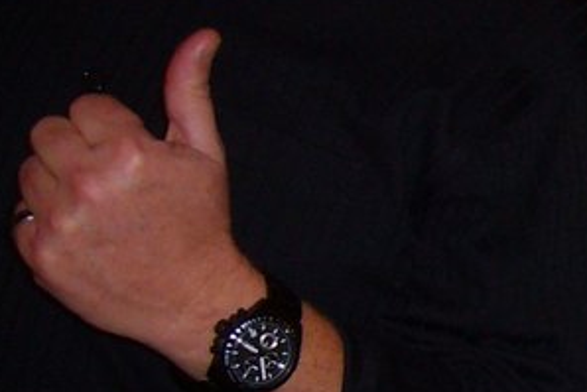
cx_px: 932
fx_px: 2039
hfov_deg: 15.0
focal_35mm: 125
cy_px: 225
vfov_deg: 11.0
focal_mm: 5.8
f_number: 2.8
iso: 100
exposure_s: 1/60
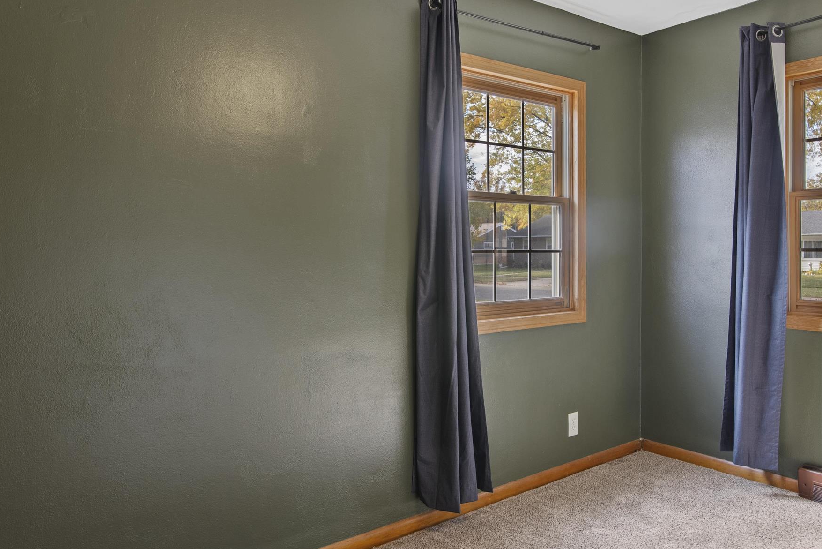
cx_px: 474
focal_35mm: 28
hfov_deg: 65.1
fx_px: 639
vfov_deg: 46.4
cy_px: 248
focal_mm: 16
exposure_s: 1/2.5
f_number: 6.3
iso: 320
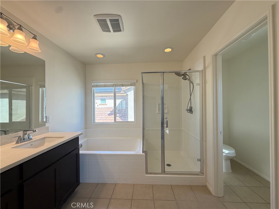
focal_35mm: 14
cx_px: 140
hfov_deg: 102.1
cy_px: 104
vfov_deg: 85.7
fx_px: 113
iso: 64
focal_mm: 2.22
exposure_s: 1/190
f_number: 2.2
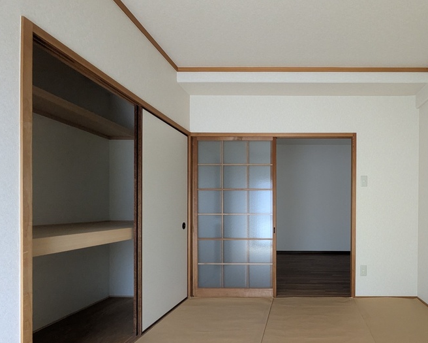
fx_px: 253
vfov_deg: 67.3
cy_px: 210
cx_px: 299
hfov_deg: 76.7
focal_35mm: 20
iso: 249
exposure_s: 1/60
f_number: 2.2
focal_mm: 1.83
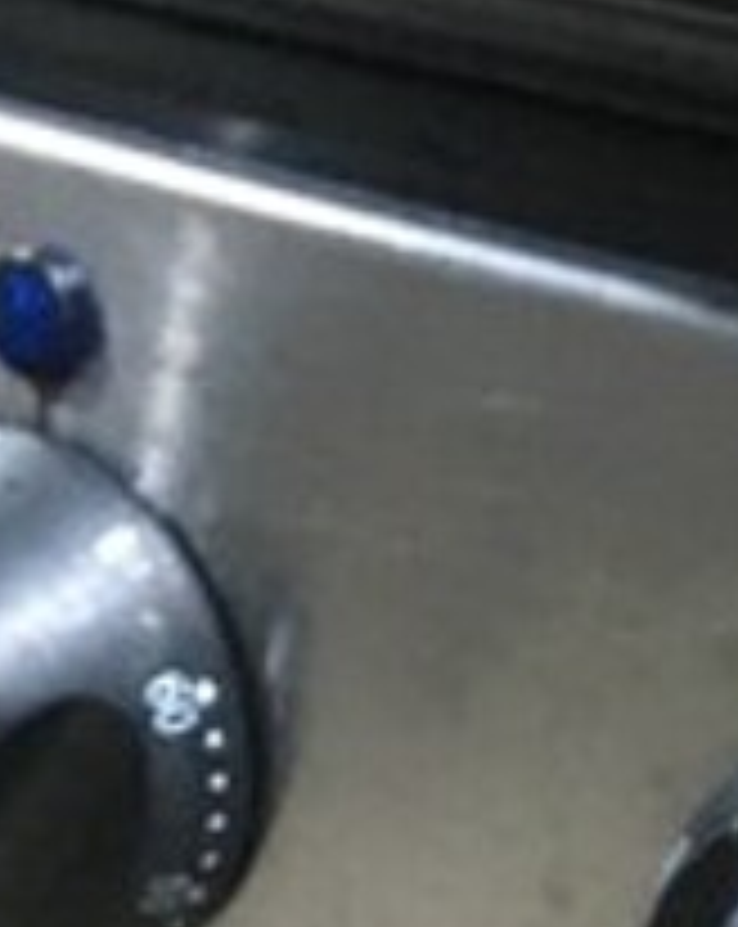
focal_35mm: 112
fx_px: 3067
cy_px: 1424
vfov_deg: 15.7
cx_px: 450
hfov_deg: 13.7
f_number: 2.2
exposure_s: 1/15
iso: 400
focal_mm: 4.15
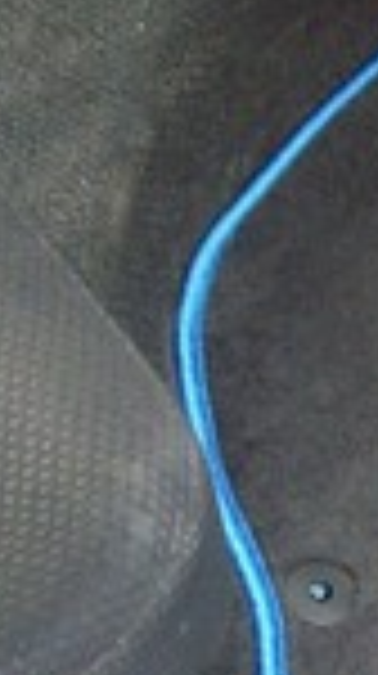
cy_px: 443
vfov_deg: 19.4
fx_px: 1967
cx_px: 666
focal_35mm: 110
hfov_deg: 10.4
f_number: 2.7
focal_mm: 6
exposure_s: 1/50
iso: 320
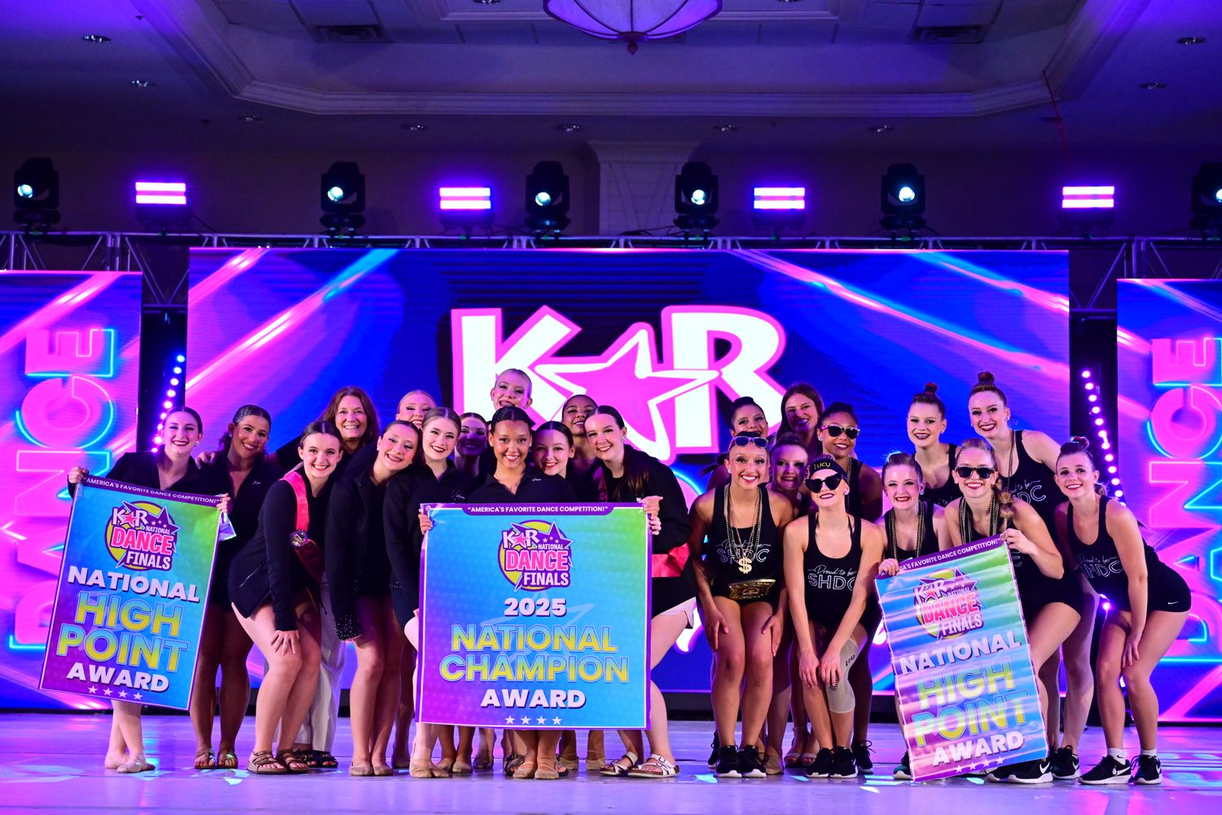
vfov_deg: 21.2
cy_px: 408
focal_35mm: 64
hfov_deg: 31.4
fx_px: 2172
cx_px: 611
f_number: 3.2
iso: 3200
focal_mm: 64
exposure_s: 1/1000
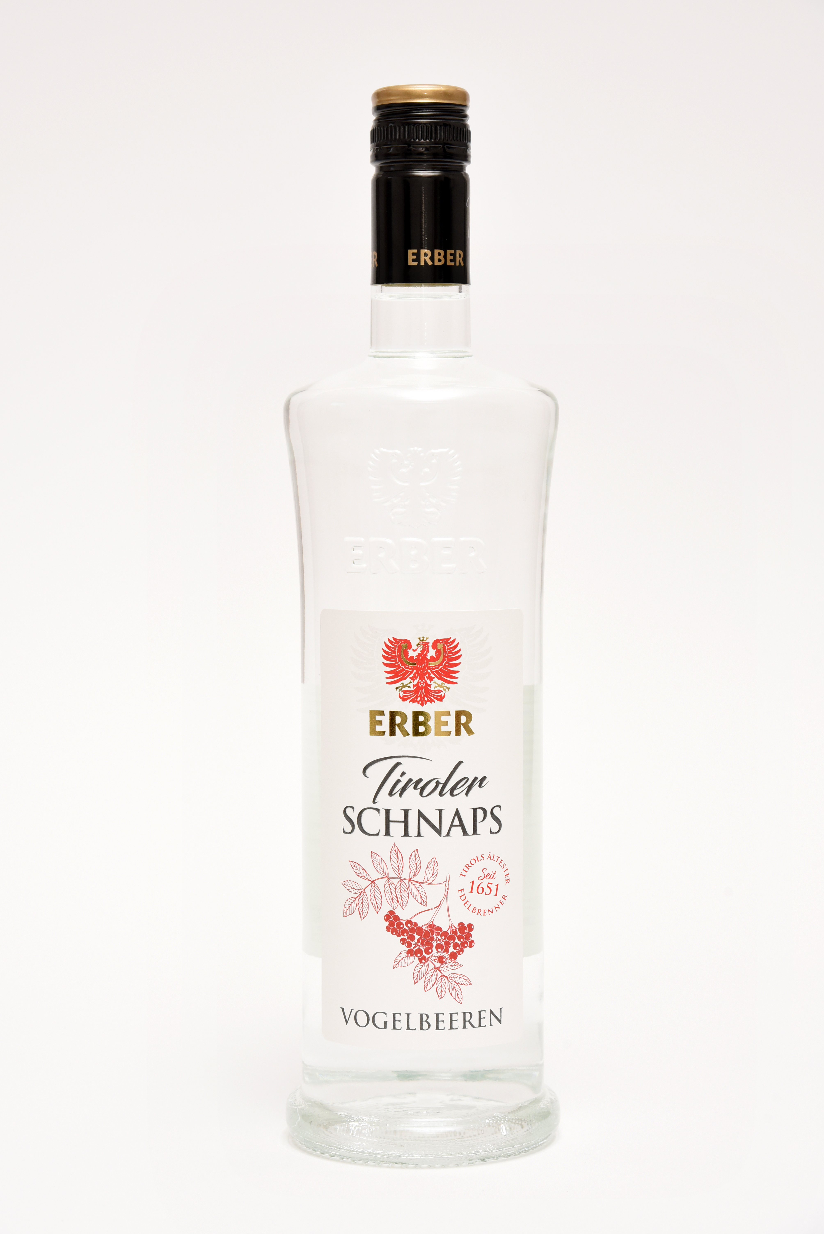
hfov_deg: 16.1
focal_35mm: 85
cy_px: 617
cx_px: 412
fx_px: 2915
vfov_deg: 23.9
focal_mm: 85
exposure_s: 1/200
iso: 800
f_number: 10
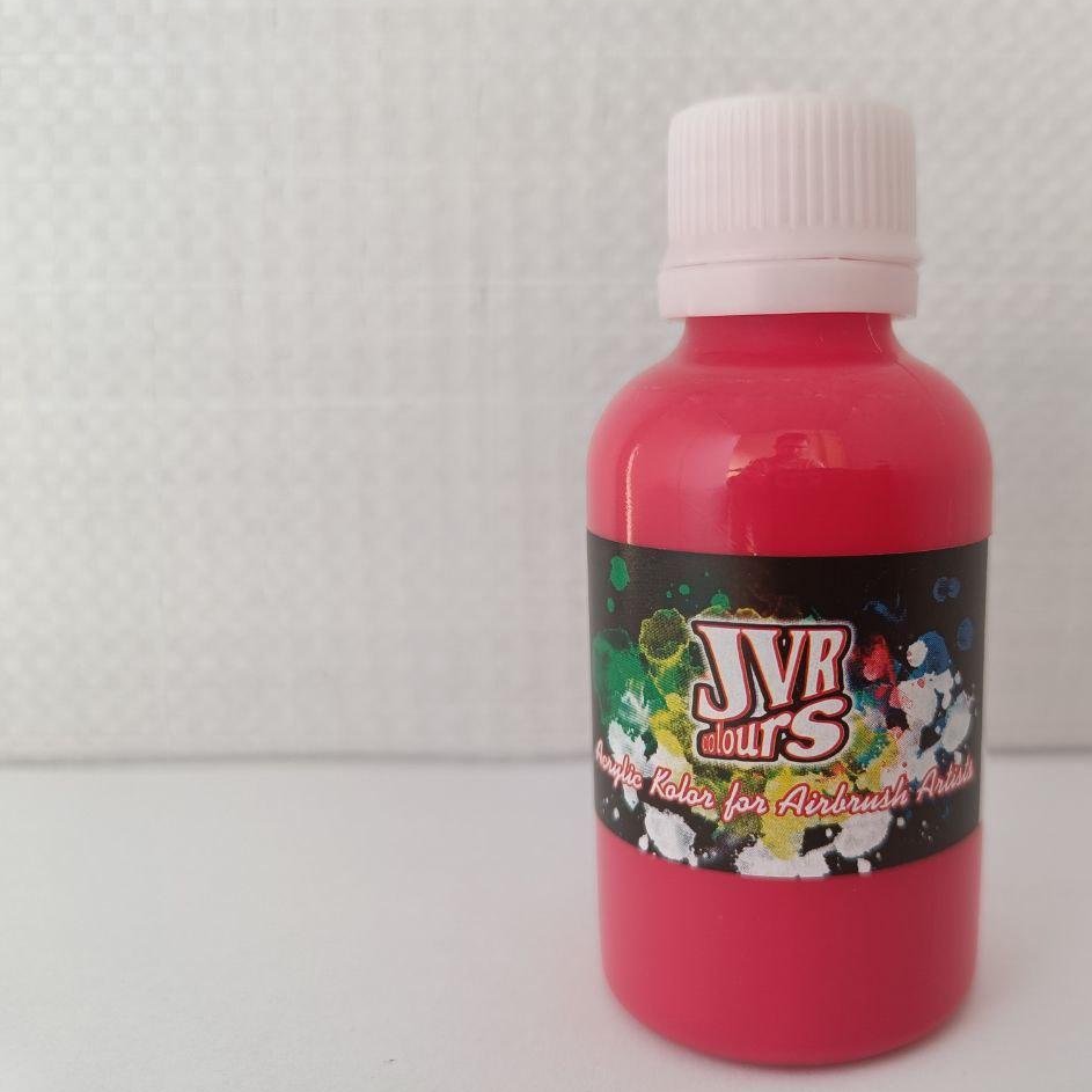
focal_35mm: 36
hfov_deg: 45.4
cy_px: 541
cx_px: 723
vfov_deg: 46.0
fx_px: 1285
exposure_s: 1/20
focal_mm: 4.12
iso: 655
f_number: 2
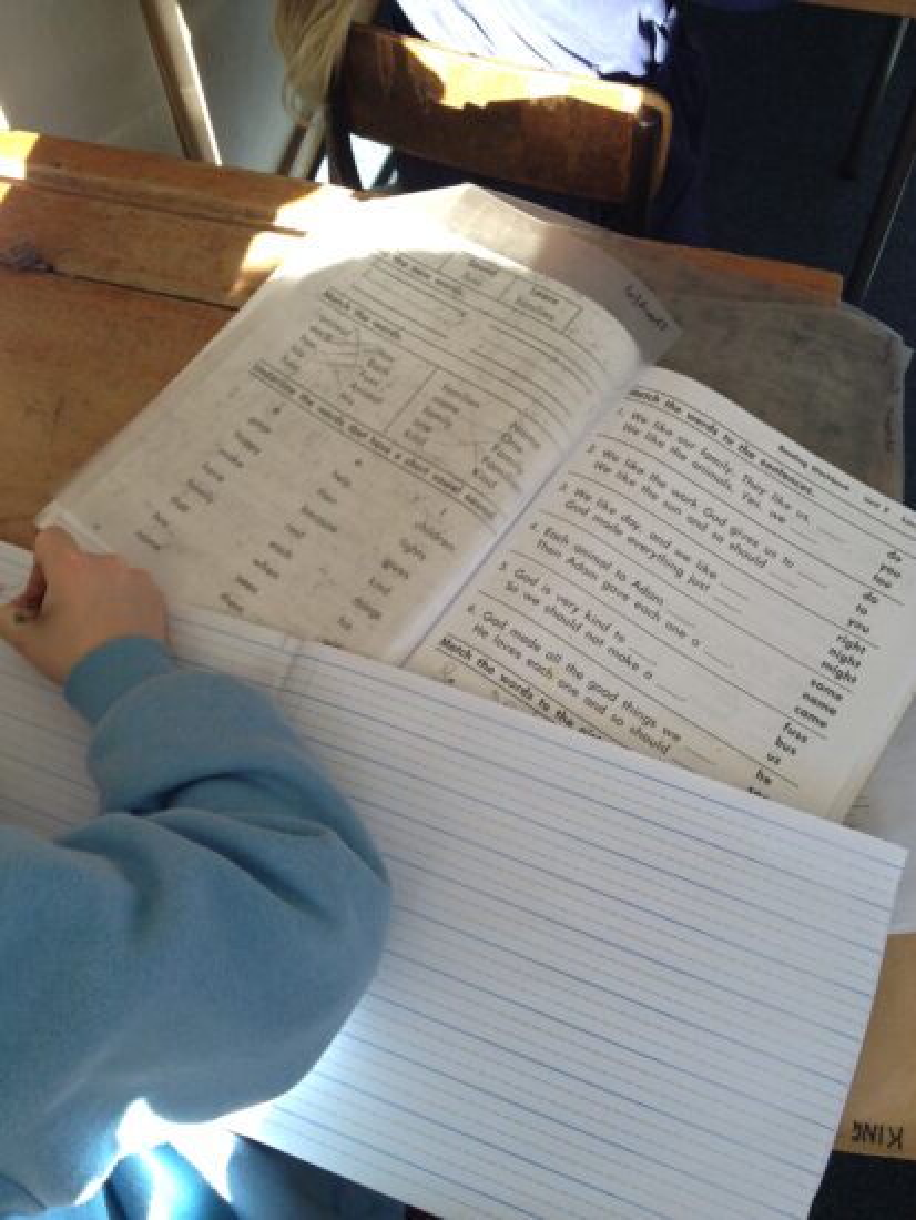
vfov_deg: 52.6
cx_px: 458
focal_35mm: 35
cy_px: 610
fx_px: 1234
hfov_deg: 40.7
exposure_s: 1/120
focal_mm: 4.28
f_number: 2.4
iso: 64
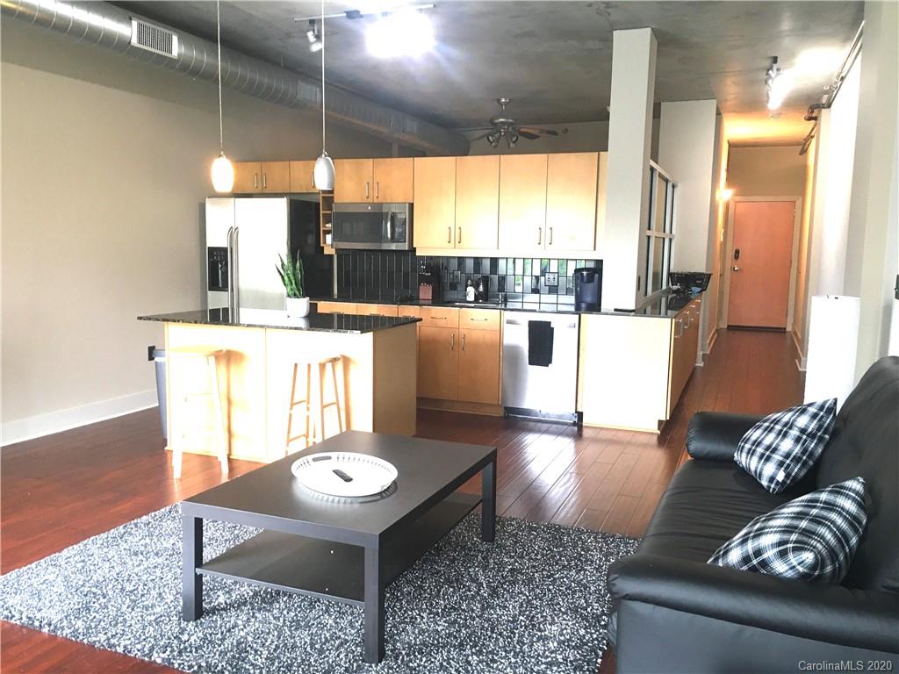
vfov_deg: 48.2
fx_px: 753
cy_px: 337
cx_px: 450
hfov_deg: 61.7
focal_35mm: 29
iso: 125
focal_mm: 4.15
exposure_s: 1/33
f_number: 2.2
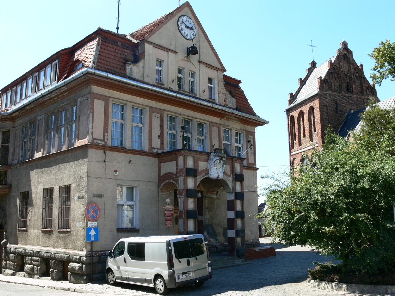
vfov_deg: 40.7
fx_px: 399
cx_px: 198
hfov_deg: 52.6
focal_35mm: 35
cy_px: 148
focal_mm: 7.4
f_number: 5.6
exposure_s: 1/125
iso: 80
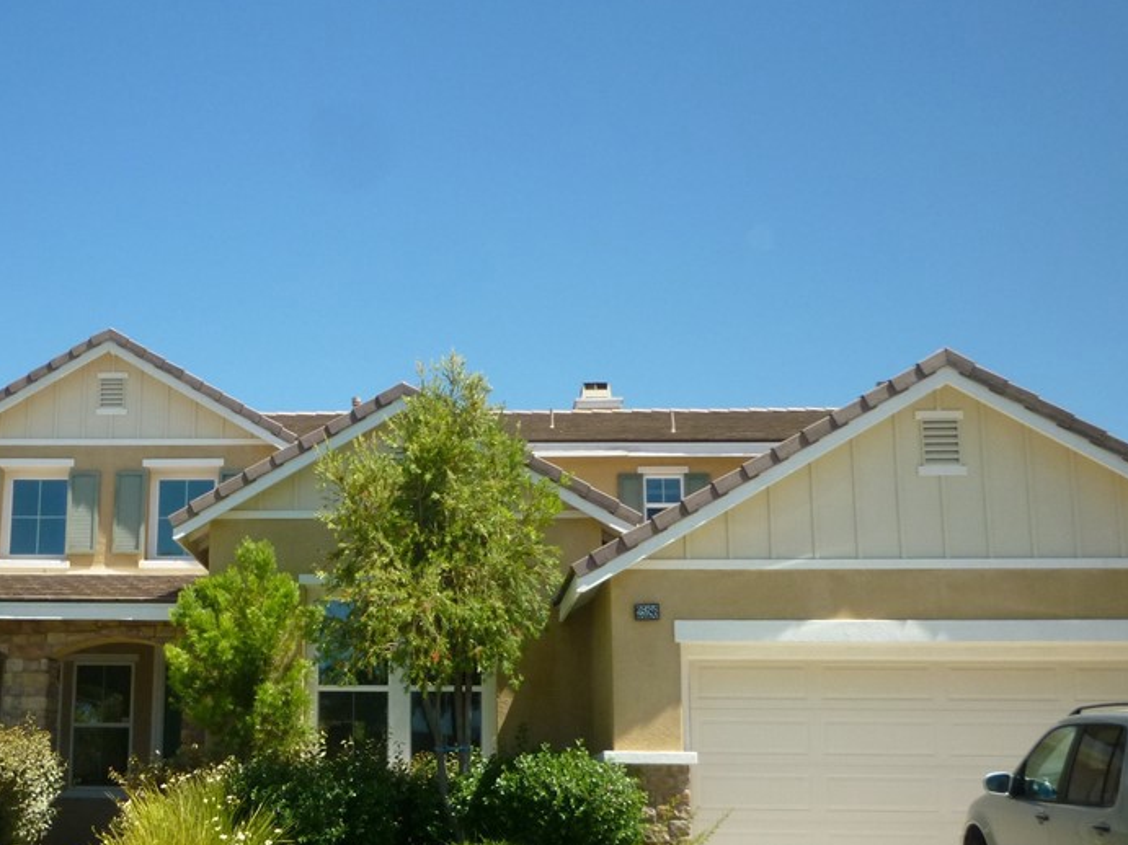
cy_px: 543
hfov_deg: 42.9
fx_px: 1401
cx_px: 325
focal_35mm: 43
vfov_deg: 33.4
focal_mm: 5.2
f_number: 5
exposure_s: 1/640
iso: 200
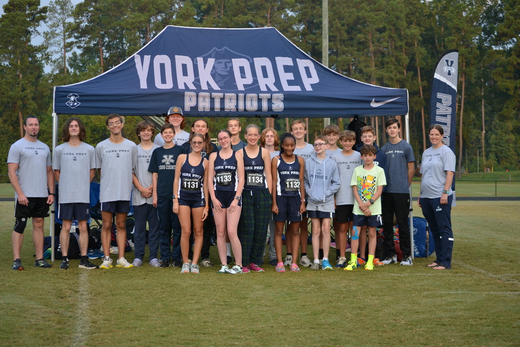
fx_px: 1192
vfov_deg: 16.6
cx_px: 260
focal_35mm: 82
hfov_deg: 24.6
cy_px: 174
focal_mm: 55
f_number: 4
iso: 560
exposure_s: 1/500
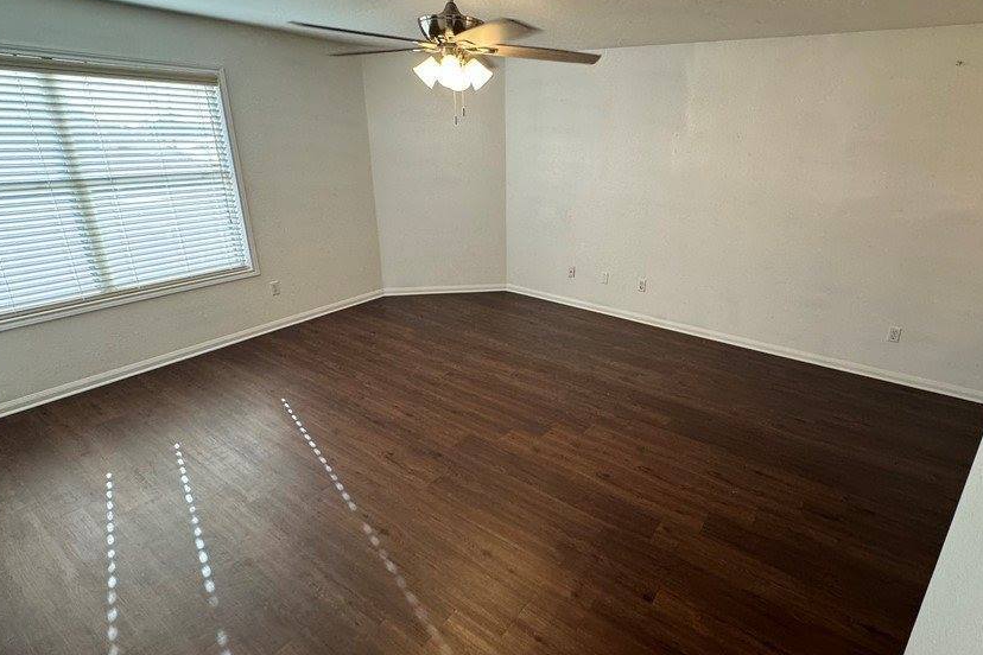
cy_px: 294
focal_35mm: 18
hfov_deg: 89.5
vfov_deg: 67.2
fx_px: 491
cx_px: 557
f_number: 2.2
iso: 200
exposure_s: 1/60
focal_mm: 2.22
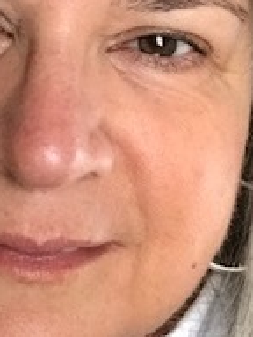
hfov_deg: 13.8
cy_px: 77
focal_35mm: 107
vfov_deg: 18.2
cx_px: 68
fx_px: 1043
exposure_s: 1/30
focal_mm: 2.87
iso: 80
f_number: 2.2
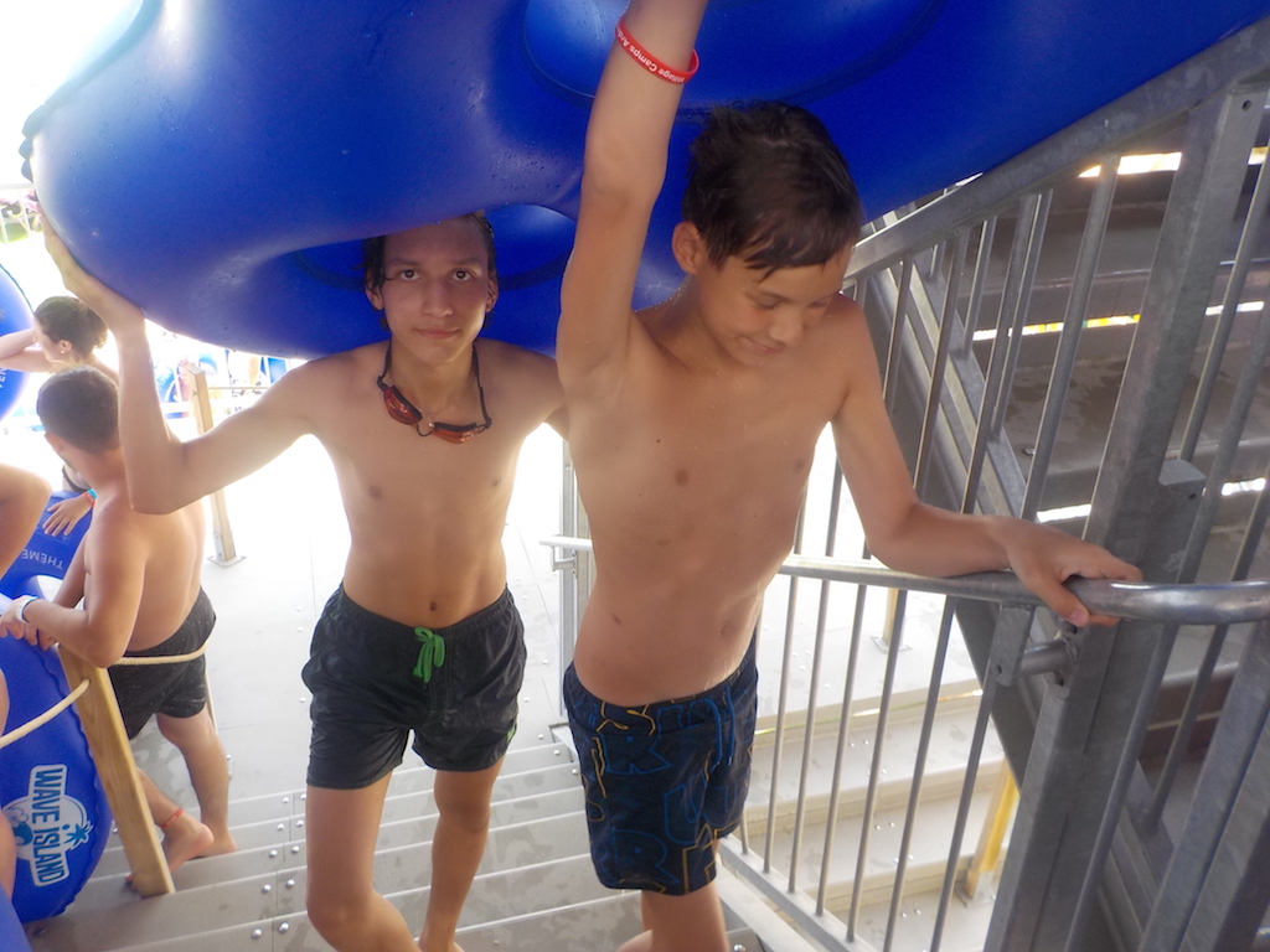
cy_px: 476
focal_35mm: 30
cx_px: 635
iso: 125
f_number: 3.3
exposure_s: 1/100
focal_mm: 4.1
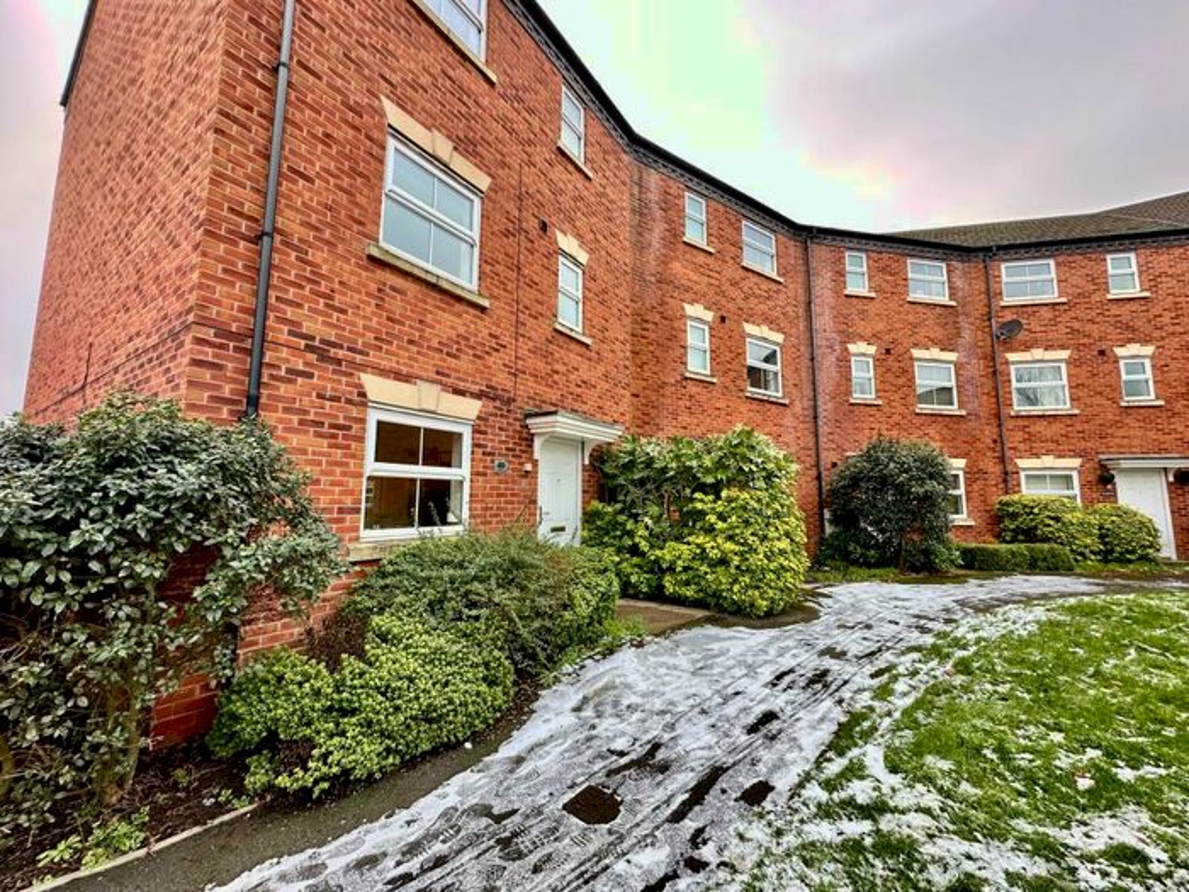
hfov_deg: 102.1
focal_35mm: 14
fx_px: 481
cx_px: 594
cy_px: 446
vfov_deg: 85.7
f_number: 2.2
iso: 80
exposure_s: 1/99
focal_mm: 2.22
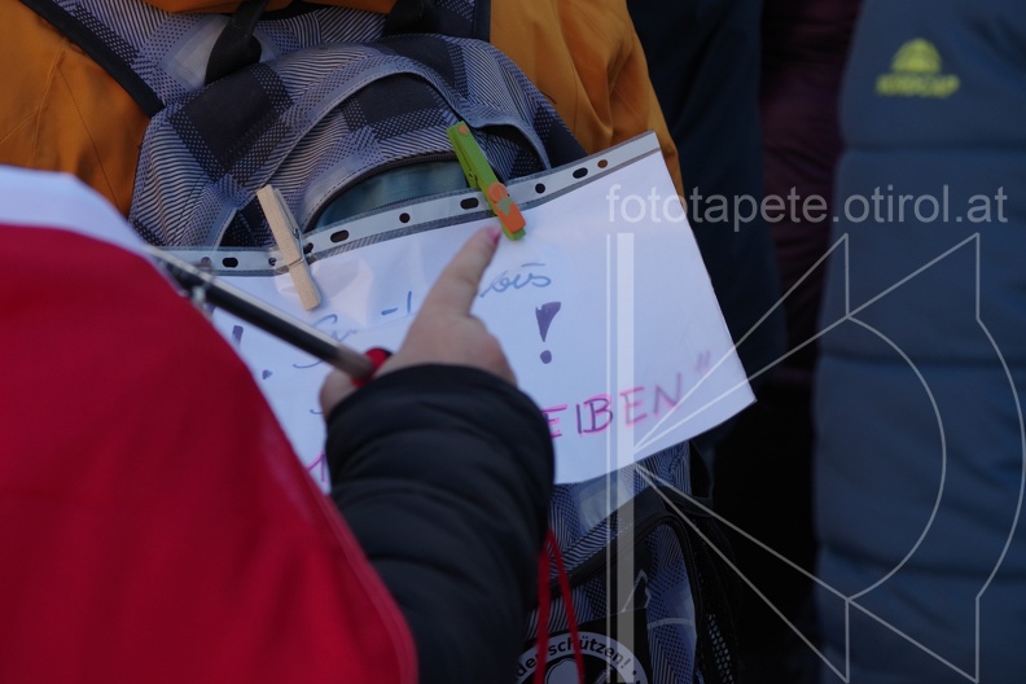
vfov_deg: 9.7
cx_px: 513
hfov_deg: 14.4
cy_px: 342
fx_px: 4047
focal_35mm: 142
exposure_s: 1/640
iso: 800
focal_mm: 95
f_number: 7.1
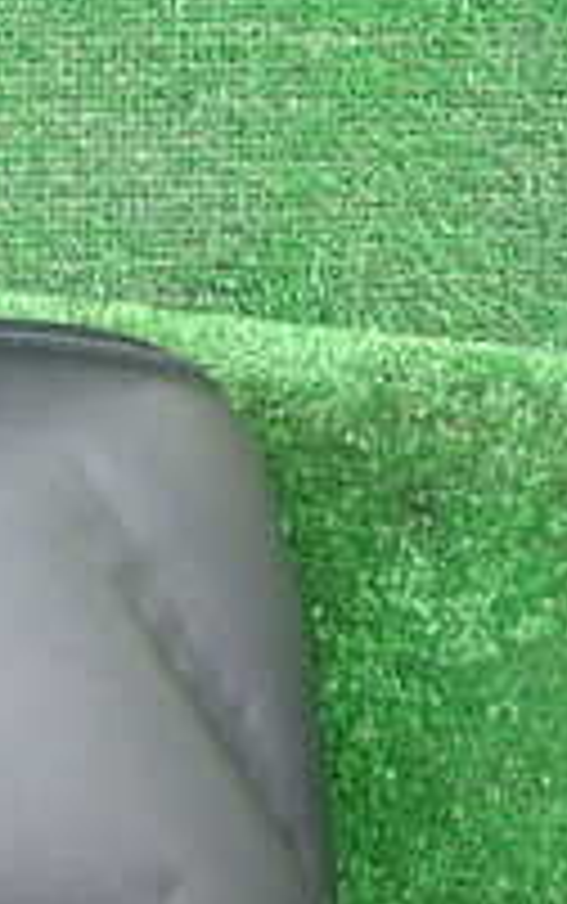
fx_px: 1949
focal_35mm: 79
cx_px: -220
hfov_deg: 15.5
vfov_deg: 25.1
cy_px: 855
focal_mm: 4.5
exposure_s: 1/30
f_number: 2
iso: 320
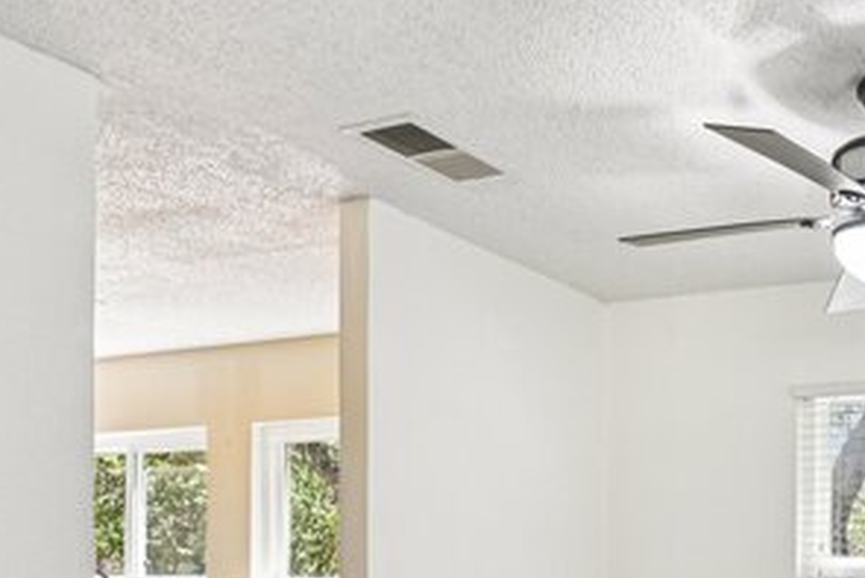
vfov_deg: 31.7
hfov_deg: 41.1
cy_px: 577
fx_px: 937
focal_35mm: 39
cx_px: 921
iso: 1800
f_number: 8
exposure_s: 1/20
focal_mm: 18
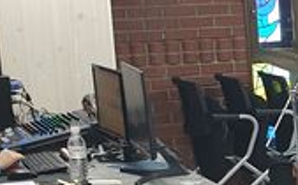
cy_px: 264
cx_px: 476
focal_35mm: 157
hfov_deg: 12.5
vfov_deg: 8.2
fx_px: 1273
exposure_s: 1/60
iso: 125
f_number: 2.4
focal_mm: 4.3
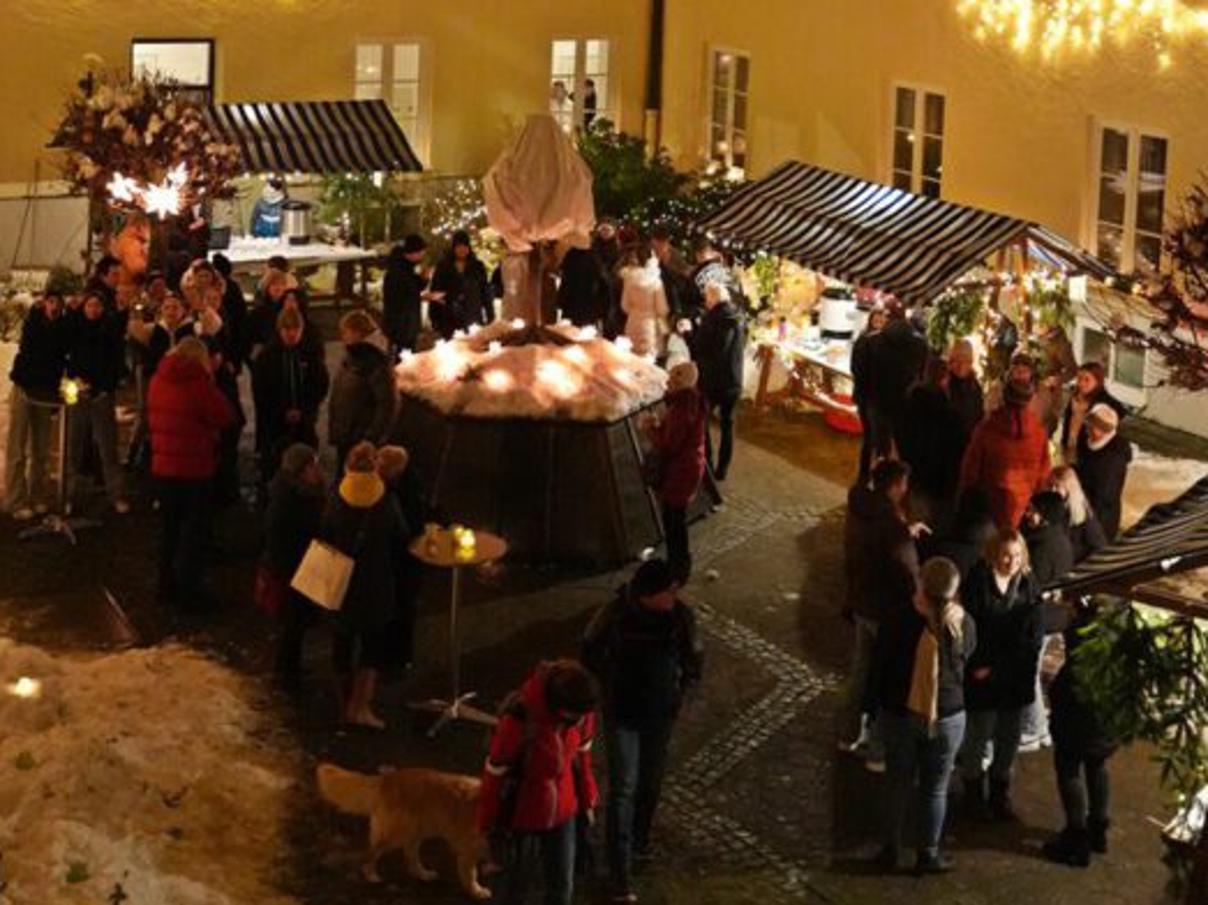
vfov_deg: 43.9
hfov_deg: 56.4
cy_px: 457
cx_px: 651
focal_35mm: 32
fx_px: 1124
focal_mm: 29.2
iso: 12800
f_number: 2.8
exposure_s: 1/100
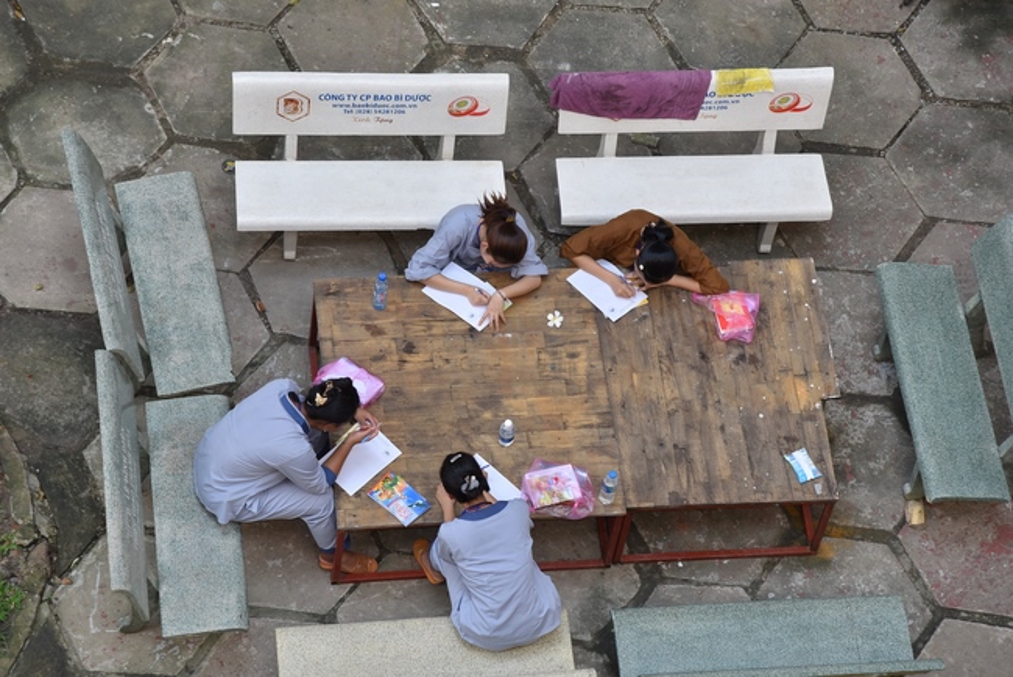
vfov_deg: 11.4
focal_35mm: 120
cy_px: 338
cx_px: 506
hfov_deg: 17.1
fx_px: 3378
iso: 160
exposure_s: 1/160
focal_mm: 120
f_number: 5.6
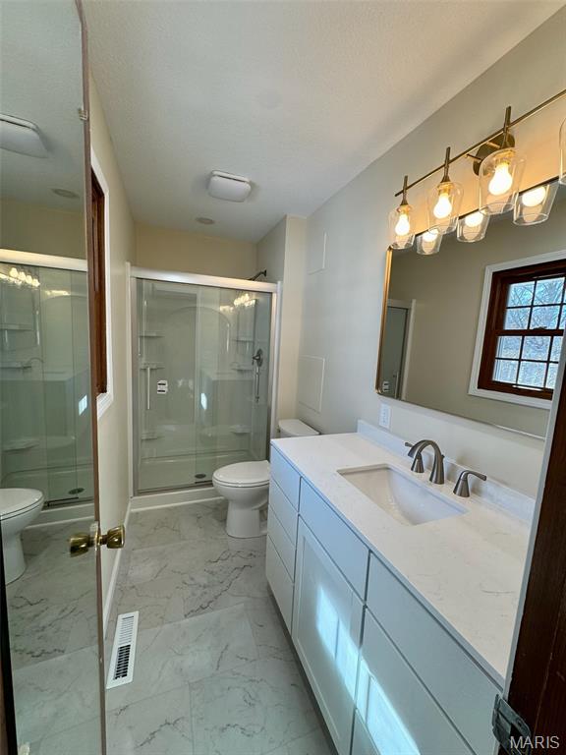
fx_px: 305
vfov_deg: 102.1
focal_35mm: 14
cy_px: 378
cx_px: 283
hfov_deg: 85.7
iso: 80
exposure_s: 1/120
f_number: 2.2
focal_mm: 2.22
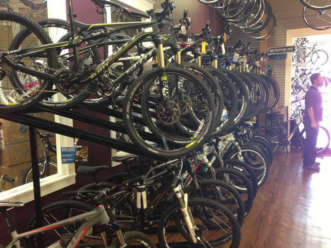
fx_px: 316
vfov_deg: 42.9
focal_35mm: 33
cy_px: 124
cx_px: 166
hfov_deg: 55.4
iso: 200
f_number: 2.4
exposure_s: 1/20
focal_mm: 4.13
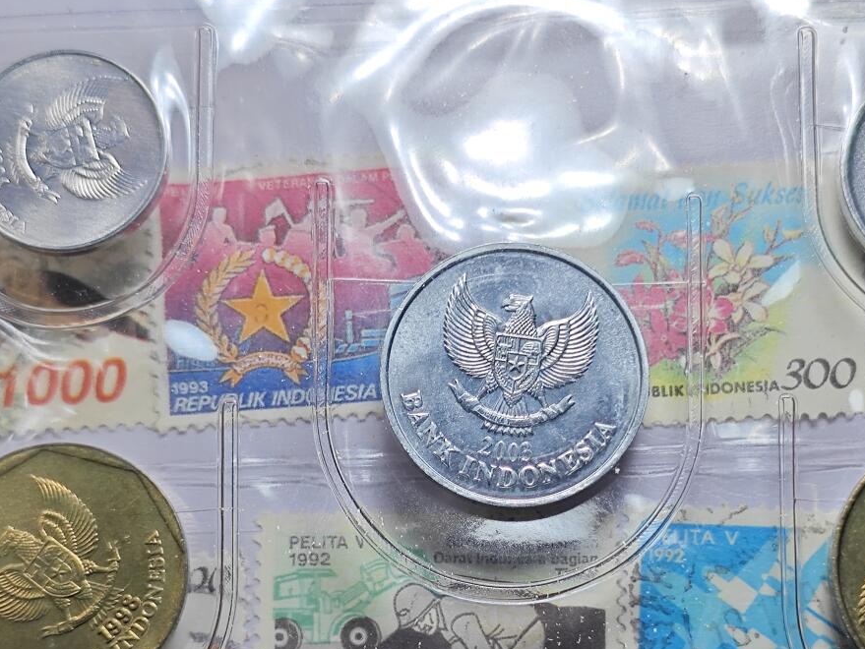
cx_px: 482
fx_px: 1950
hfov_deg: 25.0
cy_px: 479
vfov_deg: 18.8
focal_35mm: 78
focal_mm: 5.84
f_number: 1.6
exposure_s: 1/103
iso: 50
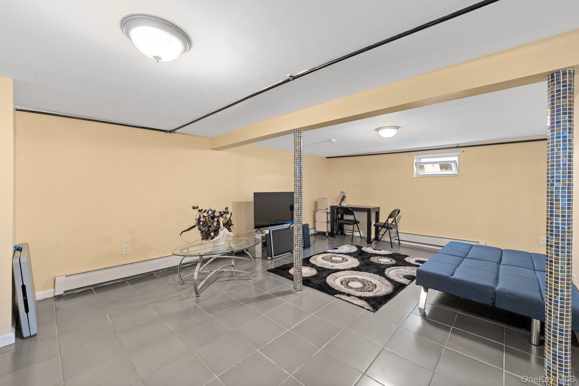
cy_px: 193
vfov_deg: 81.2
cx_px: 290
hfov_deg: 104.3
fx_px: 225
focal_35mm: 14
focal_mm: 14
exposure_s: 2.5
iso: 250
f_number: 10
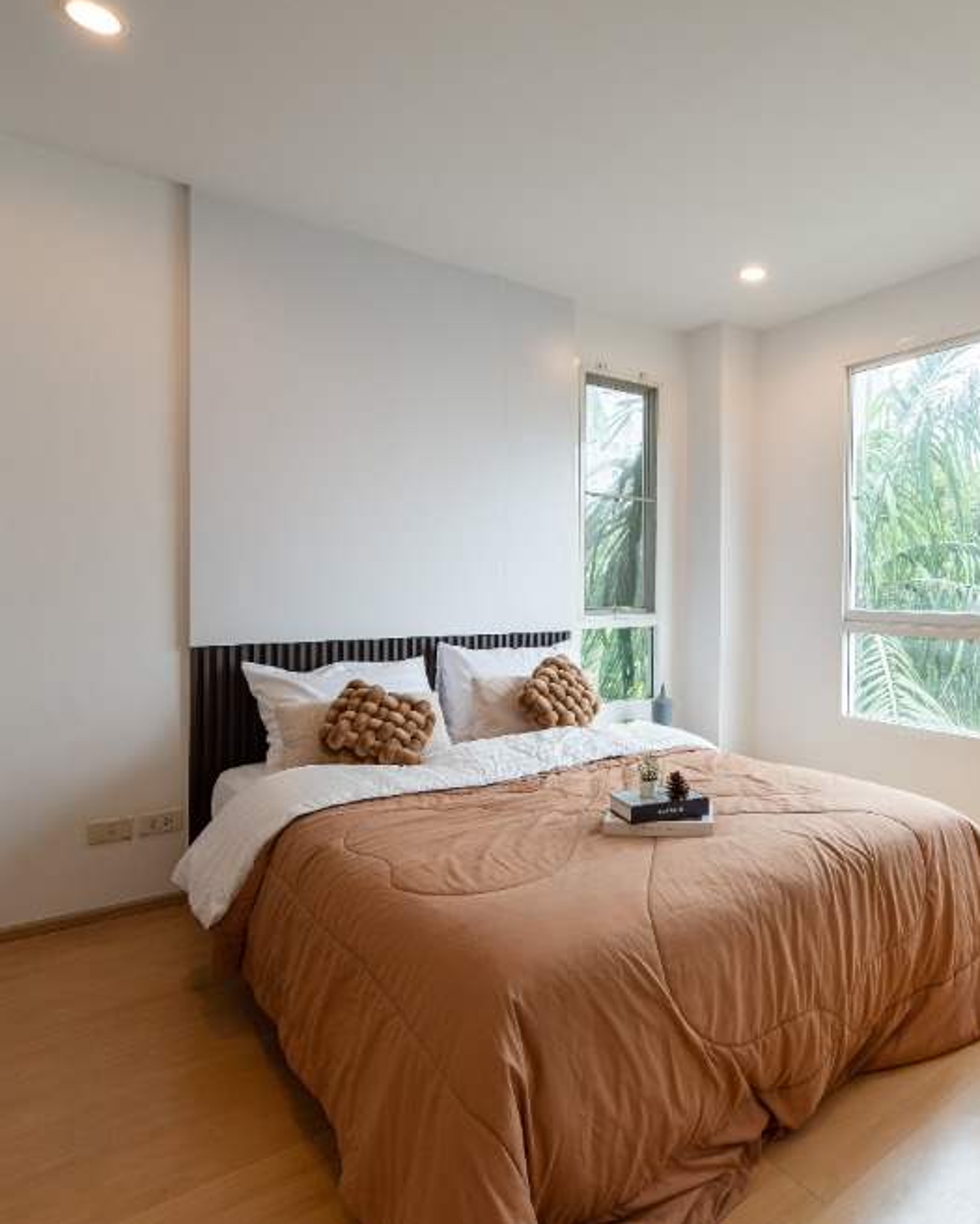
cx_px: 650
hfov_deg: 66.4
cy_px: 615
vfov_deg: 80.4
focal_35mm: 20
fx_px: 725
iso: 100
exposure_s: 1/15
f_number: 8
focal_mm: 14
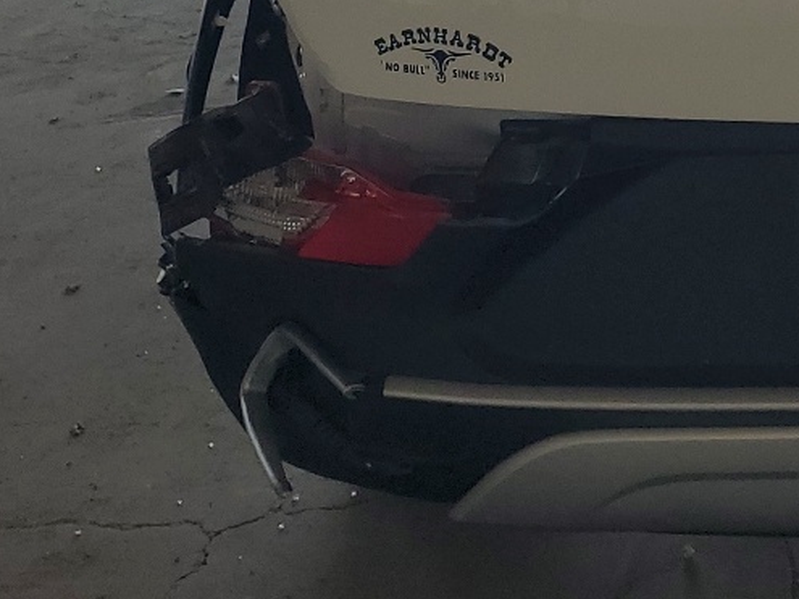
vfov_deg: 16.6
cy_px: -187
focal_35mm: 84
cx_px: 965
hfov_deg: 21.6
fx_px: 1938
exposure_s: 1/208
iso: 50
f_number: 1.5
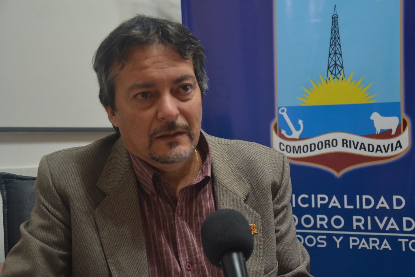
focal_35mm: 68
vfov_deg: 20.2
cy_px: 138
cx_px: 208
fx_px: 778
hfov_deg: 29.9
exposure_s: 1/15
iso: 720
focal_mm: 45
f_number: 4.8
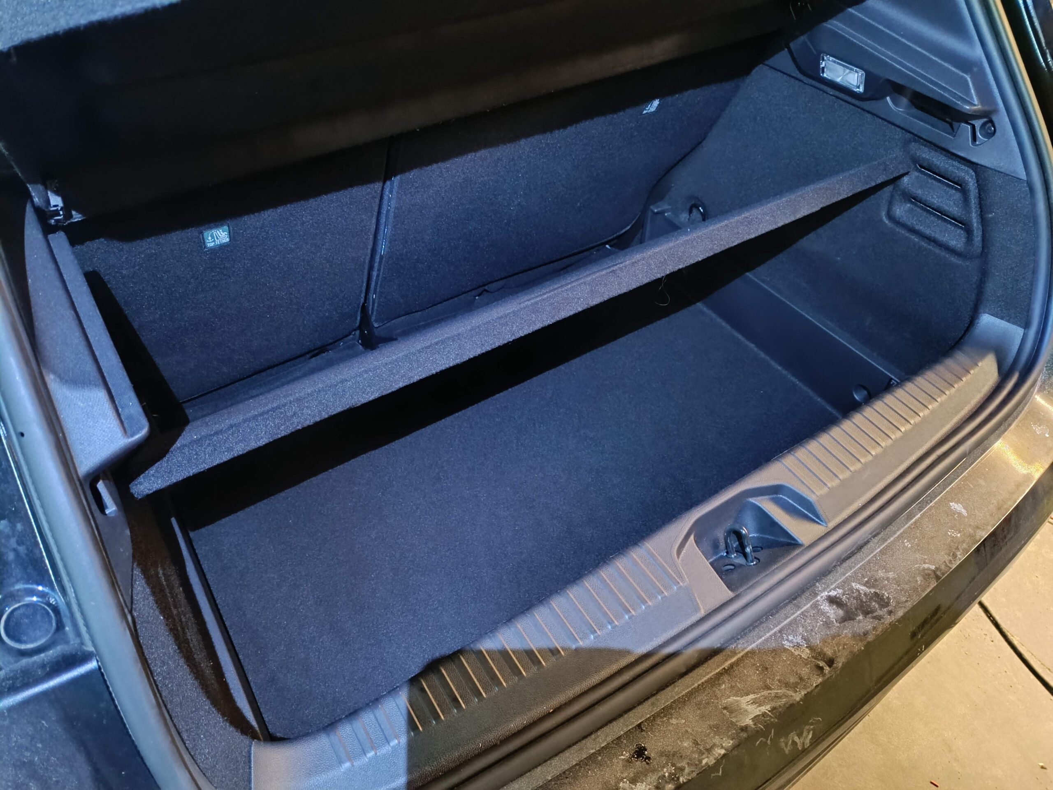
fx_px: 730
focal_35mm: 24
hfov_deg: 71.6
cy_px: 395
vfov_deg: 56.8
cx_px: 526
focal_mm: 5.59
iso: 1395
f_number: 1.88
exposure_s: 1/25
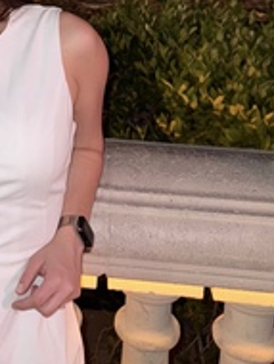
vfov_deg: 28.2
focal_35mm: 63
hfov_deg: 22.2
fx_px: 663
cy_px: -27
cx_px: -20
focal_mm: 6.76
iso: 64
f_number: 1.78
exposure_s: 1/15
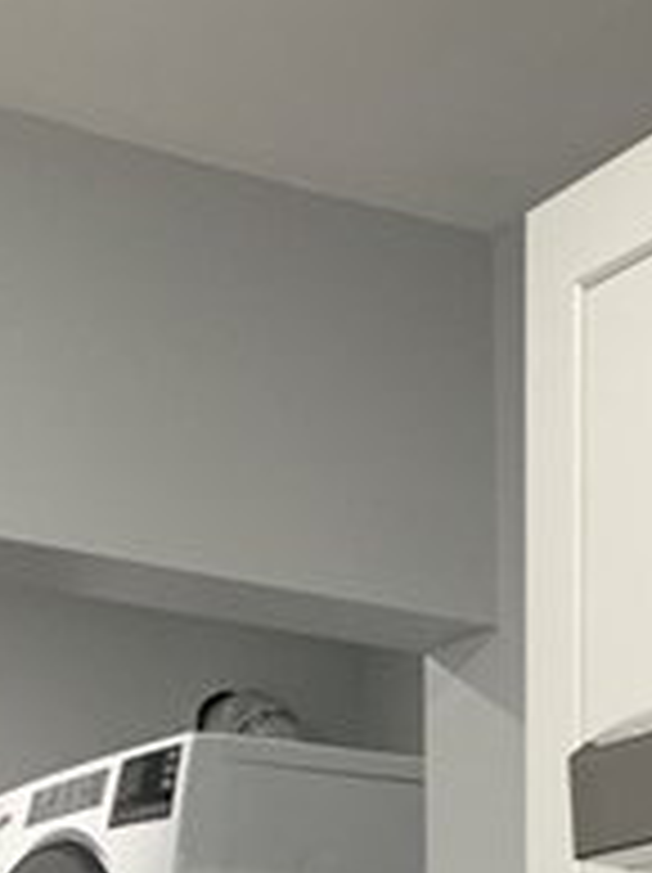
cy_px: 1616
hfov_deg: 14.2
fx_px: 2592
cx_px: 598
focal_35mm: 103
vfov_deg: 15.9
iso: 100
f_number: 1.8
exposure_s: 1/60
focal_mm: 4.25
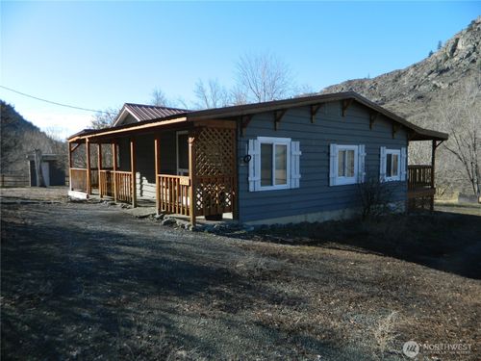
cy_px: 180
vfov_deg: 54.9
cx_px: 240
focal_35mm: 25
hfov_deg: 69.4
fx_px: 347
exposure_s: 1/800
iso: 80
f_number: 3.1
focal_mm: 4.5
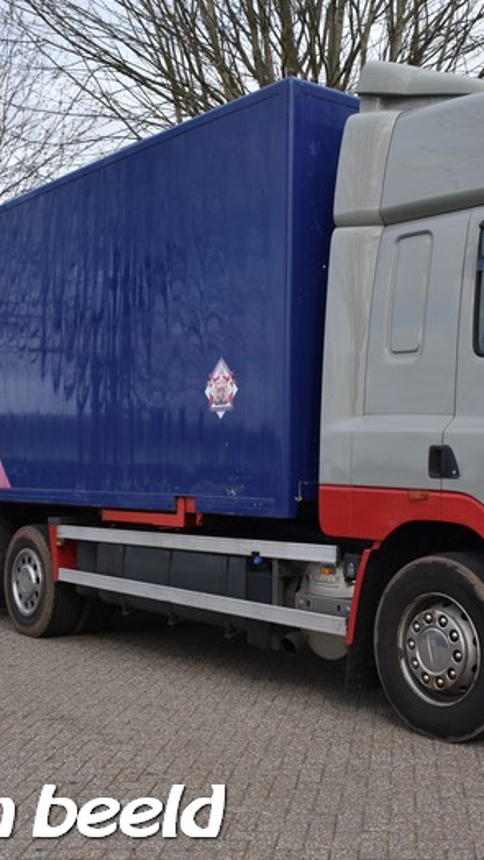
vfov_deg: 42.9
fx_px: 1094
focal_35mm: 48
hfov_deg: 24.9
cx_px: 282
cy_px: 424
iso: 400
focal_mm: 20
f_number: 8
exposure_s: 1/500
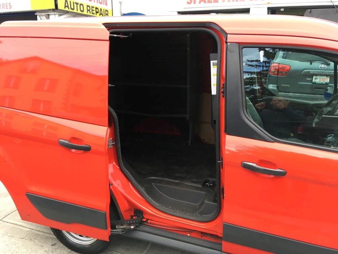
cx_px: 169
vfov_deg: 48.2
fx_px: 283
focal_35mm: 29
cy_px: 127
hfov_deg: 61.7
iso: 32
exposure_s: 1/40
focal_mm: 4.15
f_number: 2.2
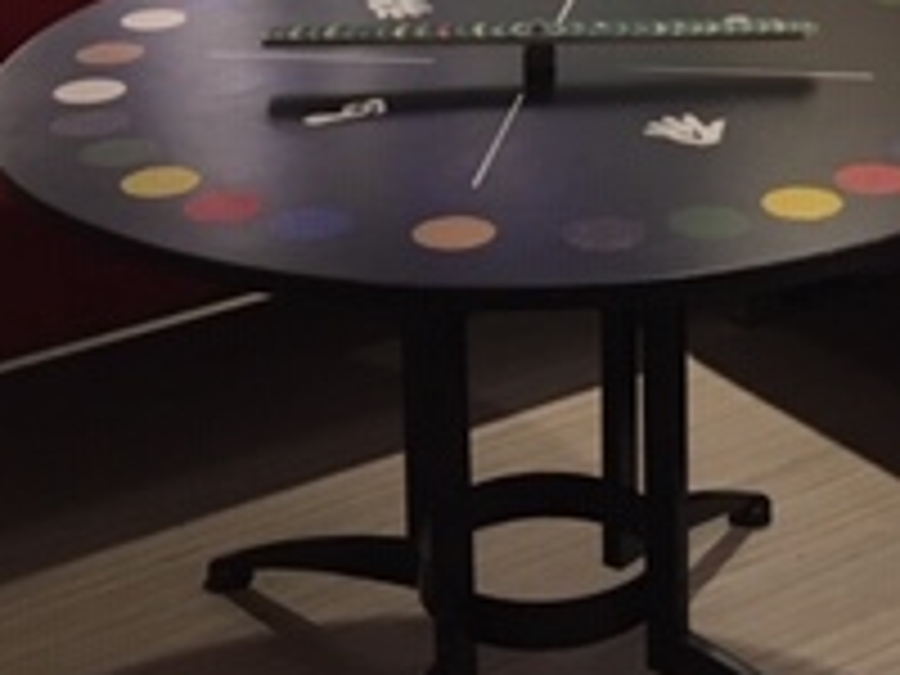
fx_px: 2418
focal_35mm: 93
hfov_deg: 21.0
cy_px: -194
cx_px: 616
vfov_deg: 15.2
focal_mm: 4.15
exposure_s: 1/33
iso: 160
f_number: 2.2
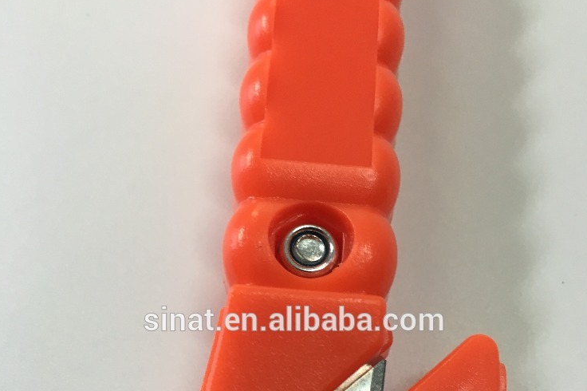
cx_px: 294
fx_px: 668
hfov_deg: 47.4
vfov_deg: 31.5
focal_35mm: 41
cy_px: 330
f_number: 2.2
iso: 80
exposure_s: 1/33
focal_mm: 4.15
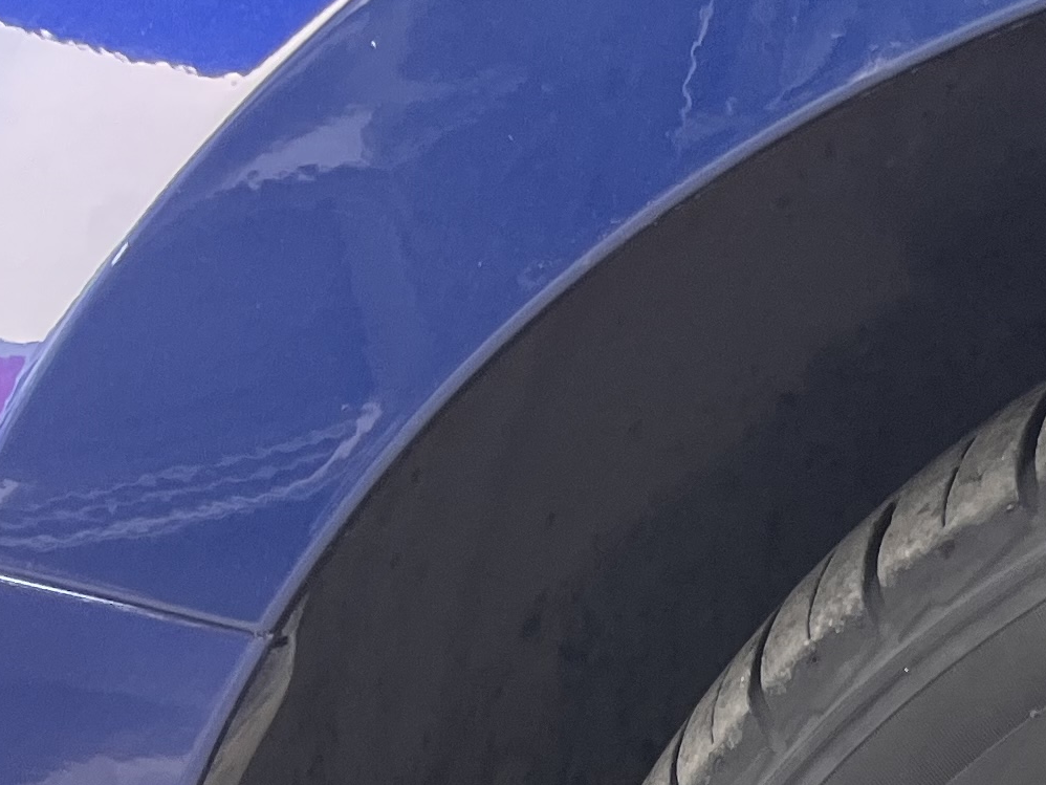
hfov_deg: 15.5
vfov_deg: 13.1
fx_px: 3174
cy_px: 1283
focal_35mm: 105
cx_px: 1983
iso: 64
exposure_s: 1/121
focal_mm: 5.1
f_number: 1.6
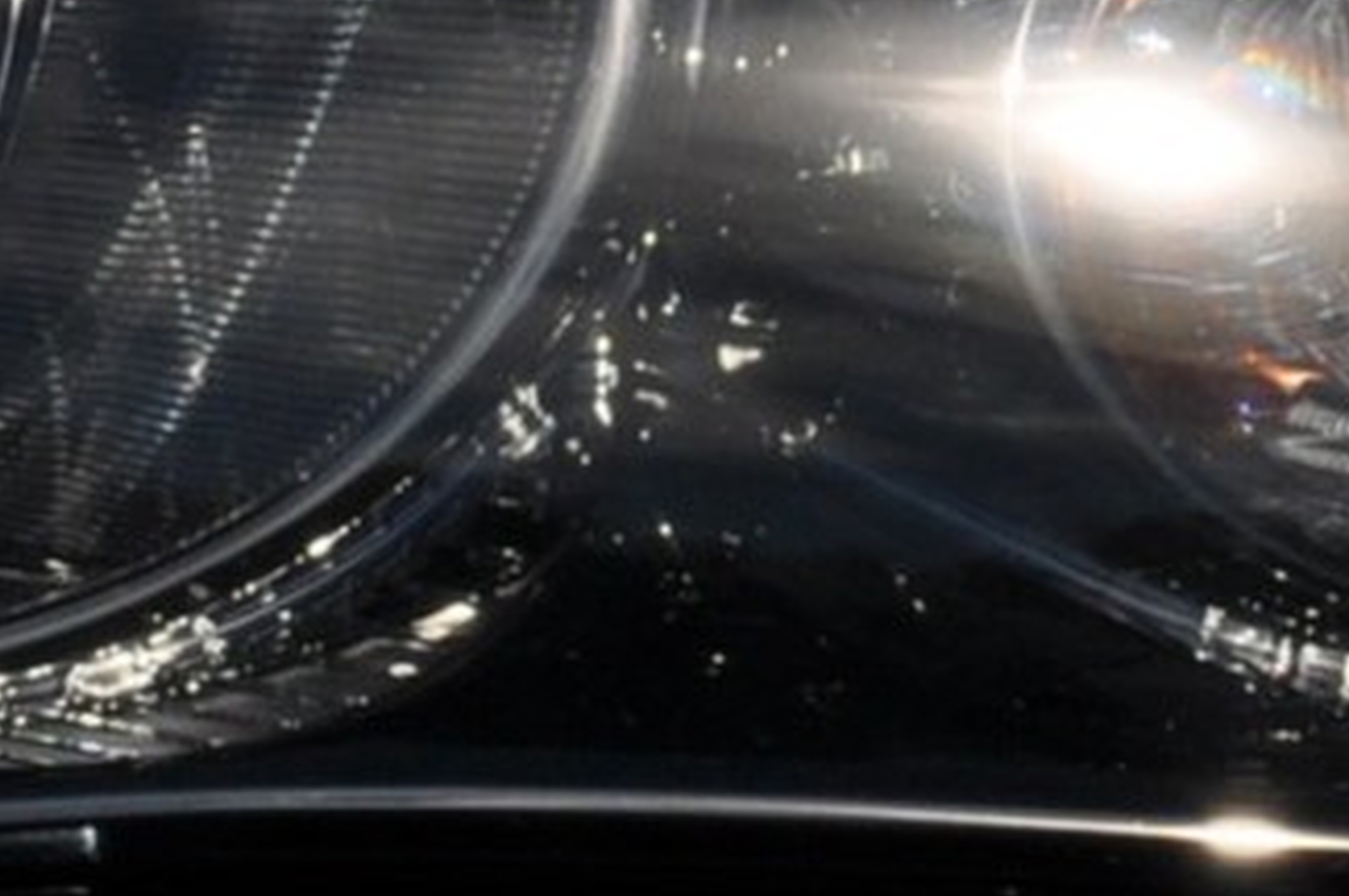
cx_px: 1034
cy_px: -139
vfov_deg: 2.2
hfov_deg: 3.3
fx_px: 23765
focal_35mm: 635
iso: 200
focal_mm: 55
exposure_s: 1/800
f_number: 14
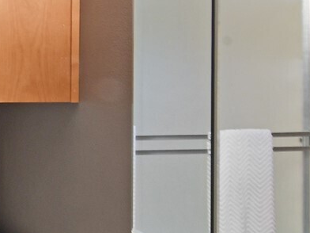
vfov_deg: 19.3
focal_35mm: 75
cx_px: -214
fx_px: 672
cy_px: 206
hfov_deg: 20.3
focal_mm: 12
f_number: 13
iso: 125
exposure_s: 2
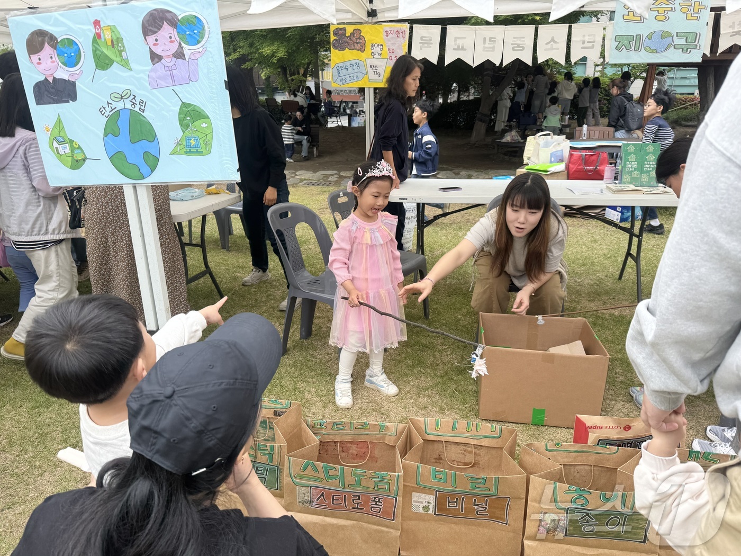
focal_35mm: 24
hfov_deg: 71.6
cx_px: 370
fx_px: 514
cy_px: 278
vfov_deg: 56.8
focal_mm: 6.76
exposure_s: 1/1238
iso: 80
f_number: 1.78
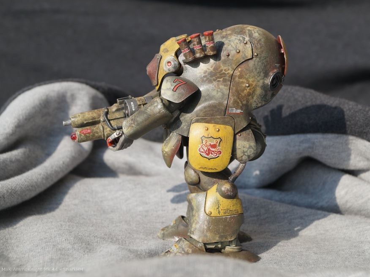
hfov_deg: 29.4
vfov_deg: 22.2
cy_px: 137
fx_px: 705
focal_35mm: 66
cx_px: 211
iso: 100
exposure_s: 1/320
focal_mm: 40
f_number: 7.1
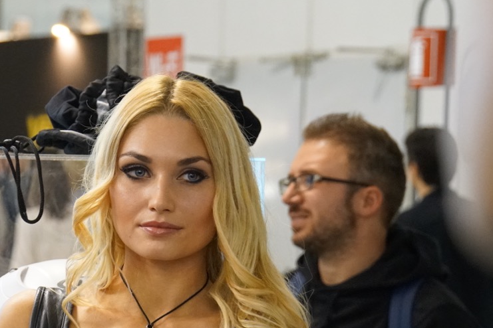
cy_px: 280
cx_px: 128
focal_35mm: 197
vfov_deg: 7.0
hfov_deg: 10.4
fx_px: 2698
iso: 5000
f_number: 5.6
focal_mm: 76
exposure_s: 1/160
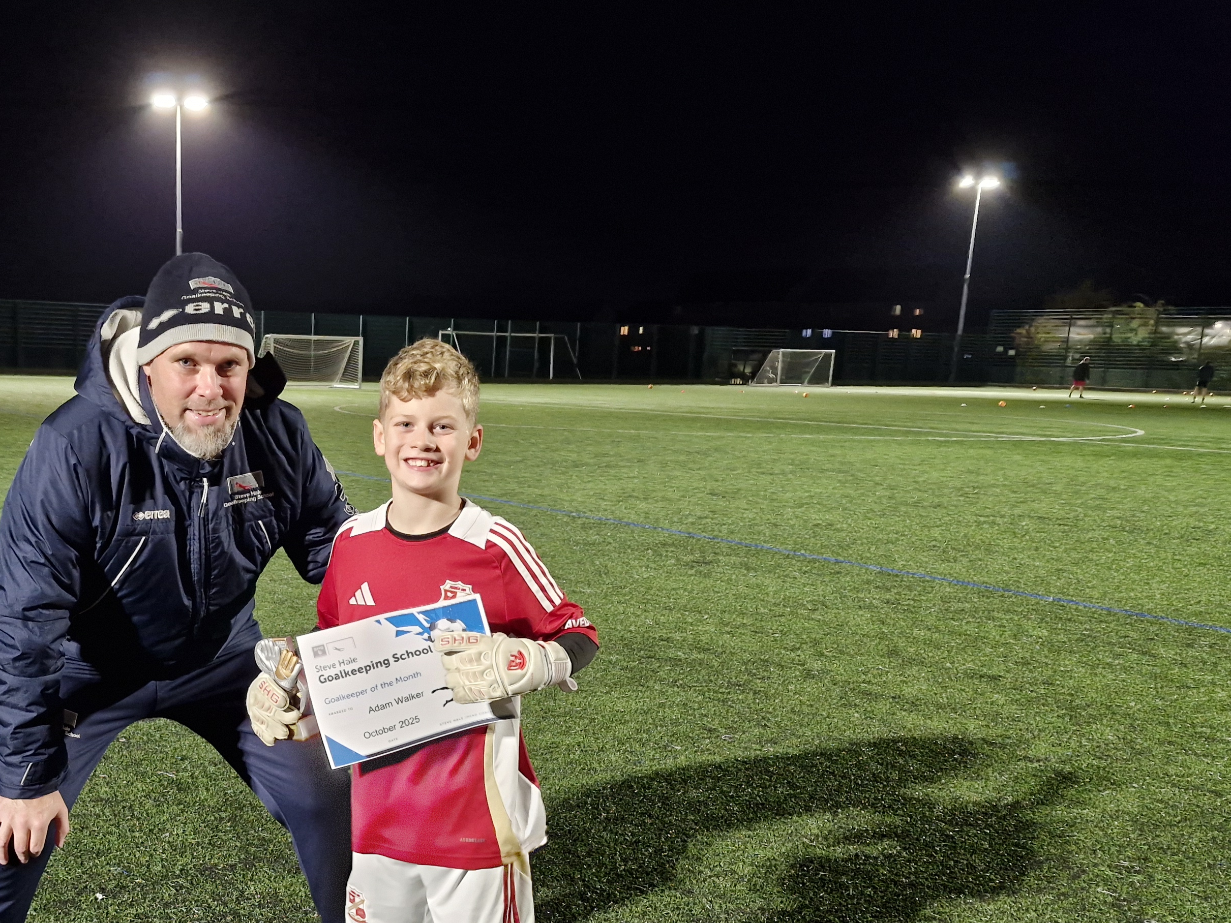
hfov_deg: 47.3
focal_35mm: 38
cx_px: 322
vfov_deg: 37.1
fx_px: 1351
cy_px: 661
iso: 800
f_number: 1.8
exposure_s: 1/100
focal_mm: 5.54
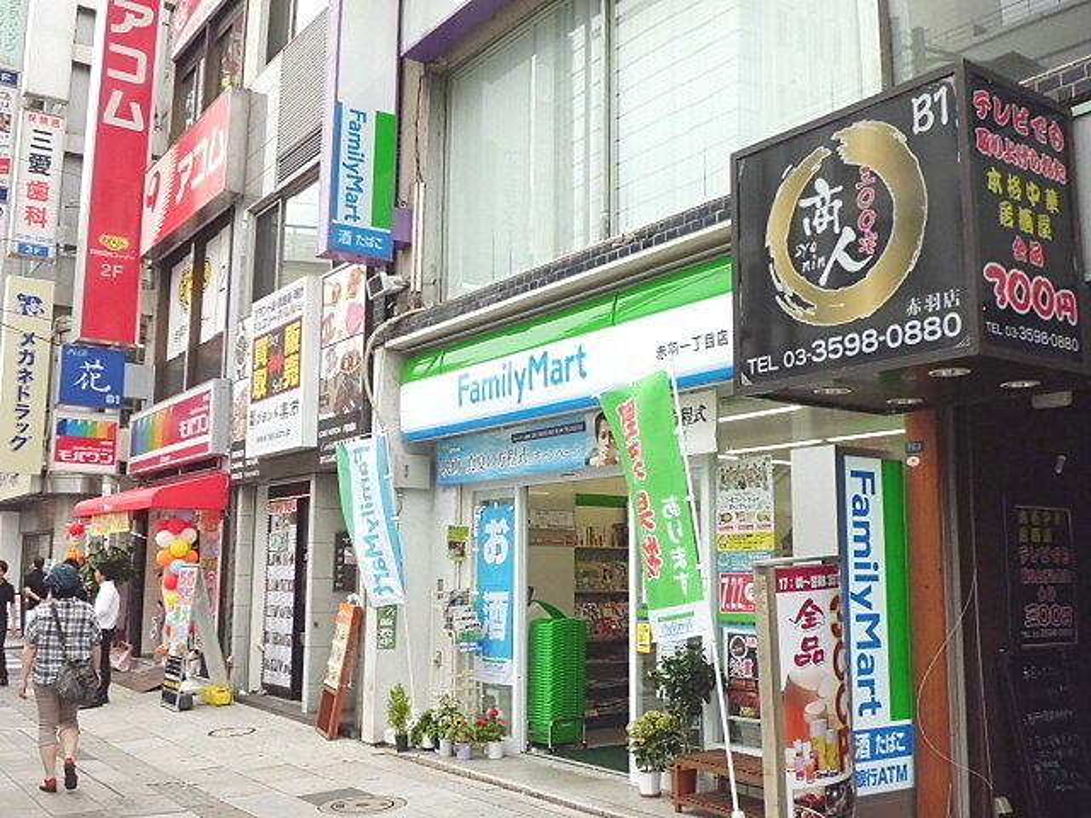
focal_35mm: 36
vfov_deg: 39.7
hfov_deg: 51.4
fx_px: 1135
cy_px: 409
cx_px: 546
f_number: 3.1
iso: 100
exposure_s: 1/400
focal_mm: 6.4
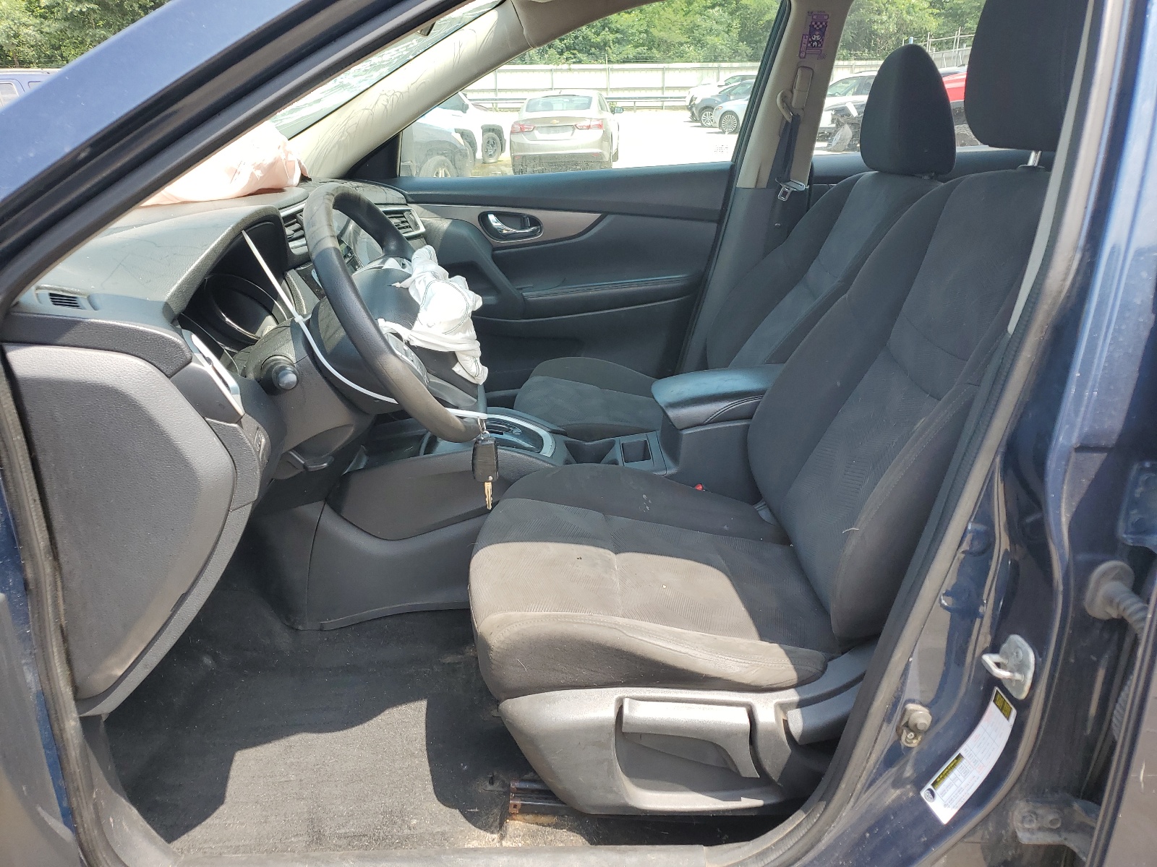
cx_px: 578
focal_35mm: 26
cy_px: 434
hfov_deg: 67.3
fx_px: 869
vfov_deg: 53.1
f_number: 1.5
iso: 50
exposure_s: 1/625
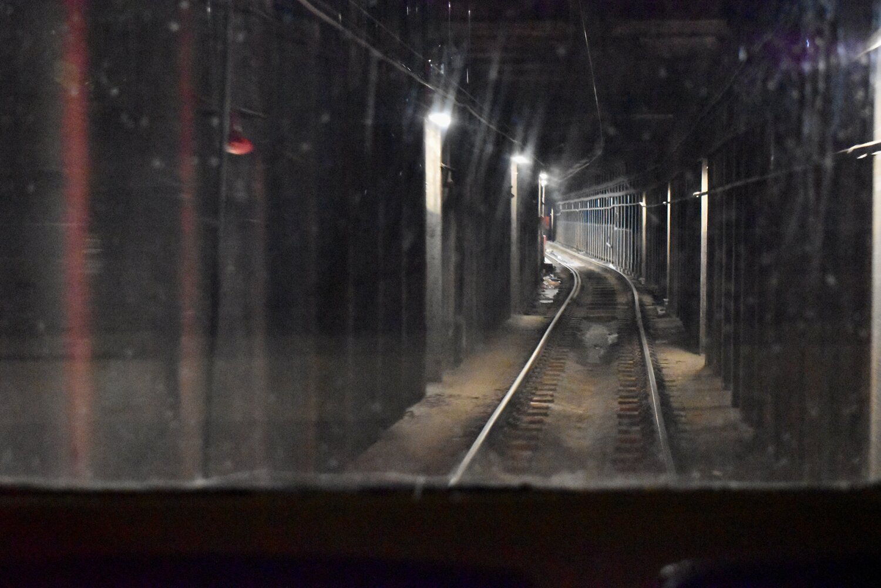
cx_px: 440
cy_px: 294
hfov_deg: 33.4
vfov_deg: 22.6
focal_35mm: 60
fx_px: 1468
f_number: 5
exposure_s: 1/20
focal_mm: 40
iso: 12800
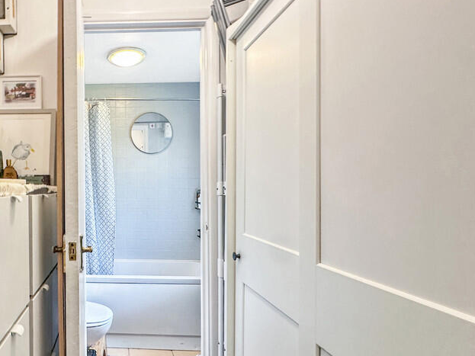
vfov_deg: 57.2
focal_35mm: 23
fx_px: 316
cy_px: 246
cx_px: 91
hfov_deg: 66.7
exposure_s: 1/50
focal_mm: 2.22
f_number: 2.2
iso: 160
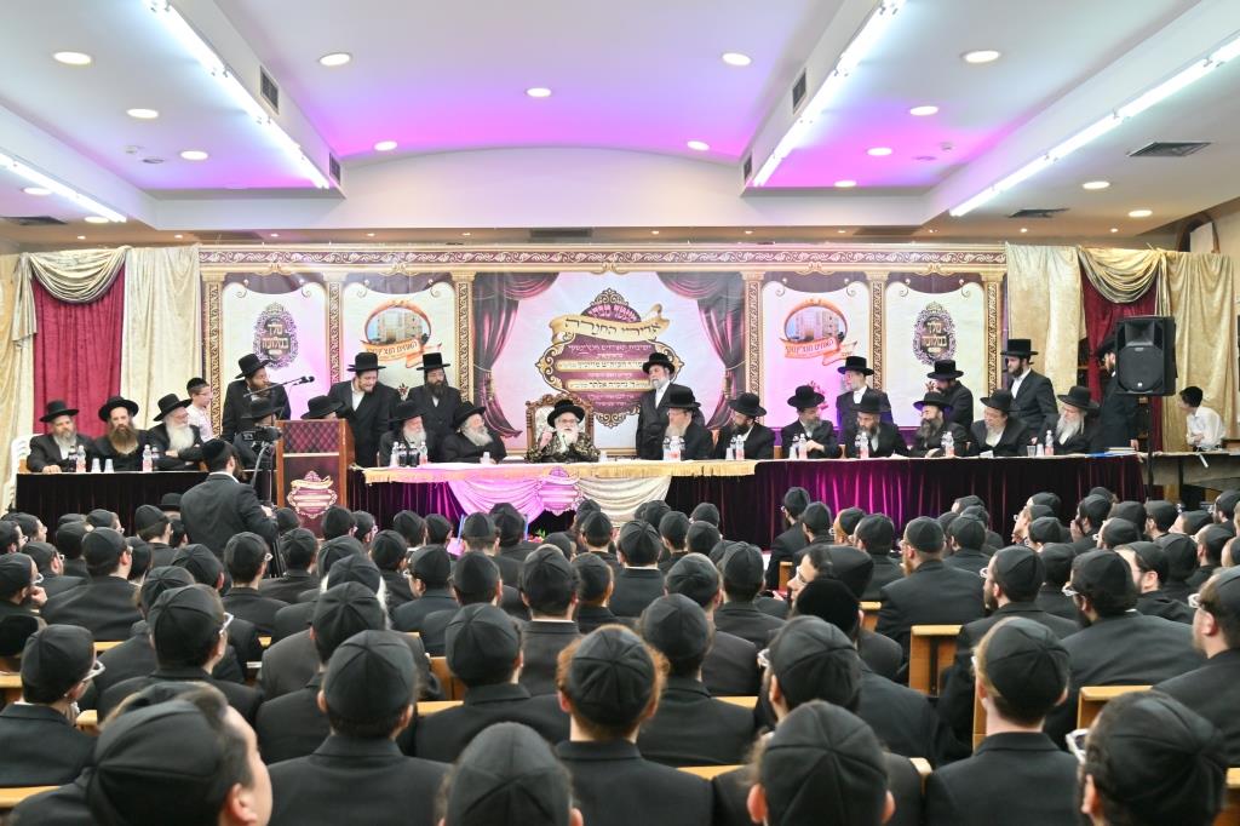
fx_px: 1240
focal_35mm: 36
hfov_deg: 53.1
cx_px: 620
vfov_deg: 36.8
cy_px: 413
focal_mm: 24
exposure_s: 1/160
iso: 400
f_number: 4
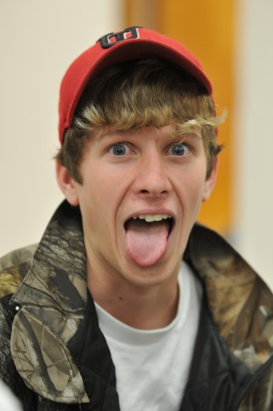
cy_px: 206
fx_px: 1675
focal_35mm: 147
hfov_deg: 9.3
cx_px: 136
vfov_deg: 14.0
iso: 280
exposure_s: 1/60
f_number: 2.8
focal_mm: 98
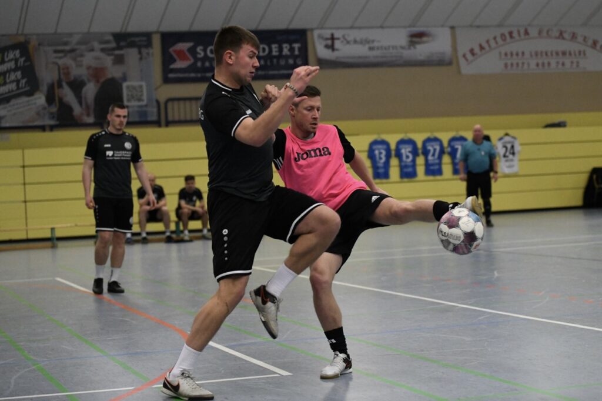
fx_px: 1170
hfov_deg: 28.9
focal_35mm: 70
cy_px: 200
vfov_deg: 19.4
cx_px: 301
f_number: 2.8
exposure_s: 1/1600
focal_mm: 70
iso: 8000
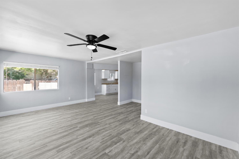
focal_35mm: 14
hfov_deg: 104.3
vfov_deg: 81.2
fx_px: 93
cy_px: 80
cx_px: 120
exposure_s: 1/160
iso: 160
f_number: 4
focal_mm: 14
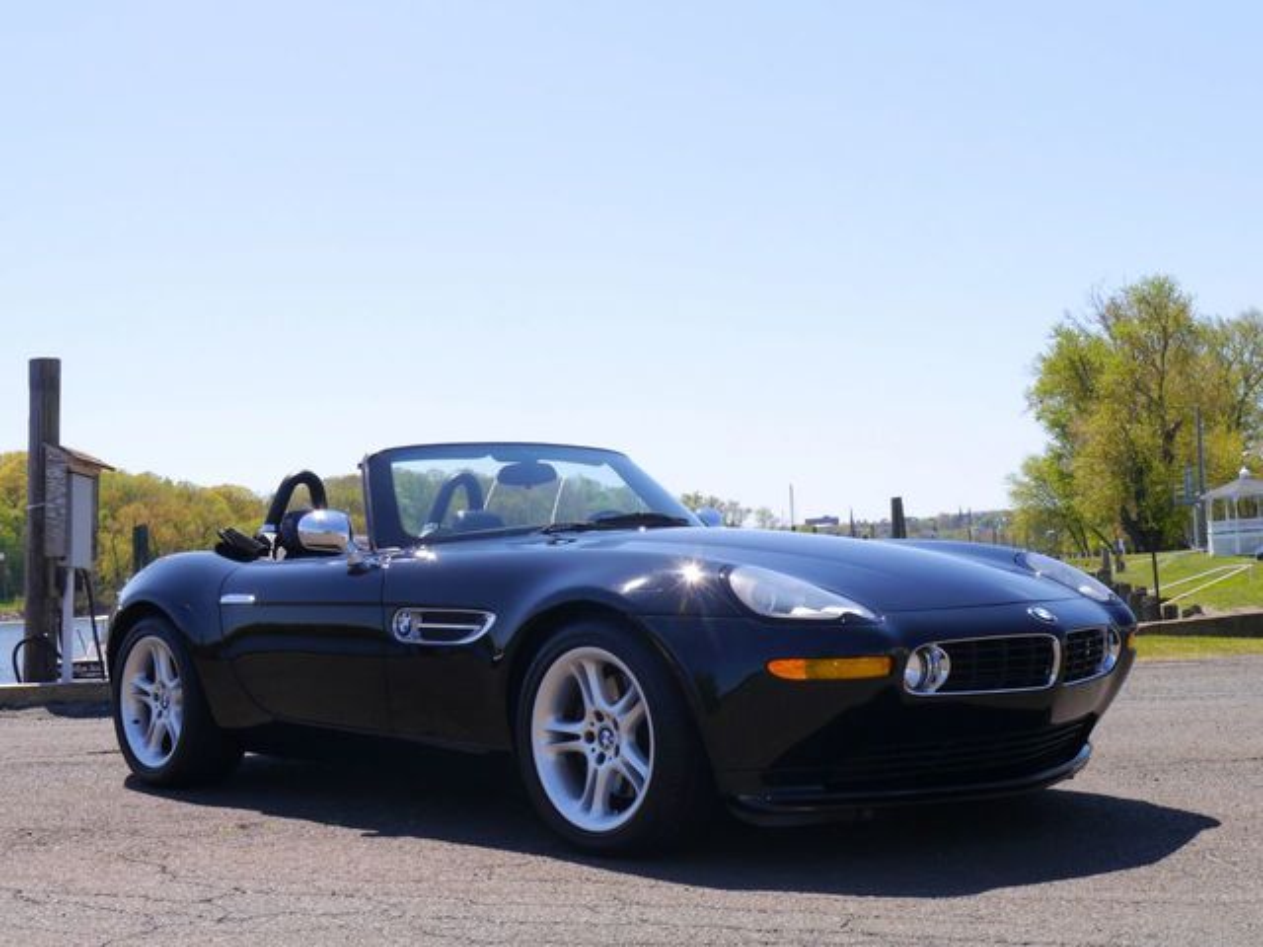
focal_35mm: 42
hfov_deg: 44.8
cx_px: 632
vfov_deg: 34.3
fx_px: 1532
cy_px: 474
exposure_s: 1/160
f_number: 11
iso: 160
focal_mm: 21
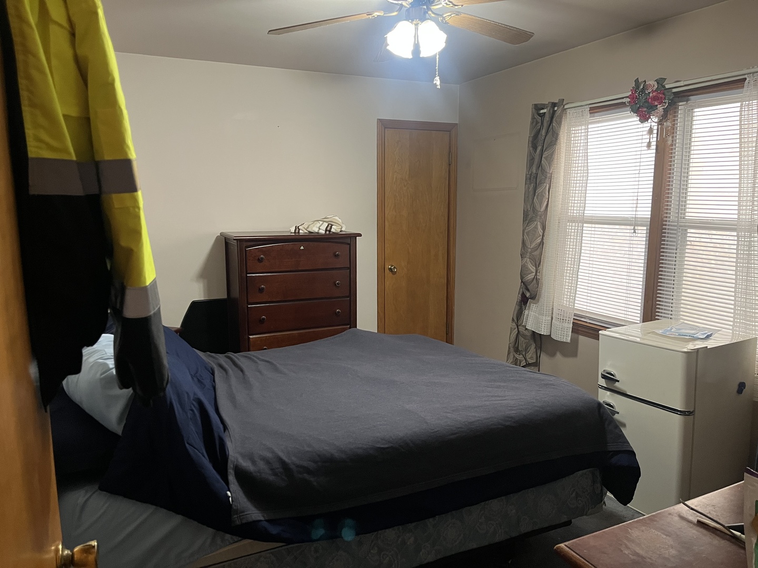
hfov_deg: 67.3
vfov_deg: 53.1
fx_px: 569
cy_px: 284
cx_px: 379
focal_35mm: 26
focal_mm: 5.1
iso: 400
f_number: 1.6
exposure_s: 1/40
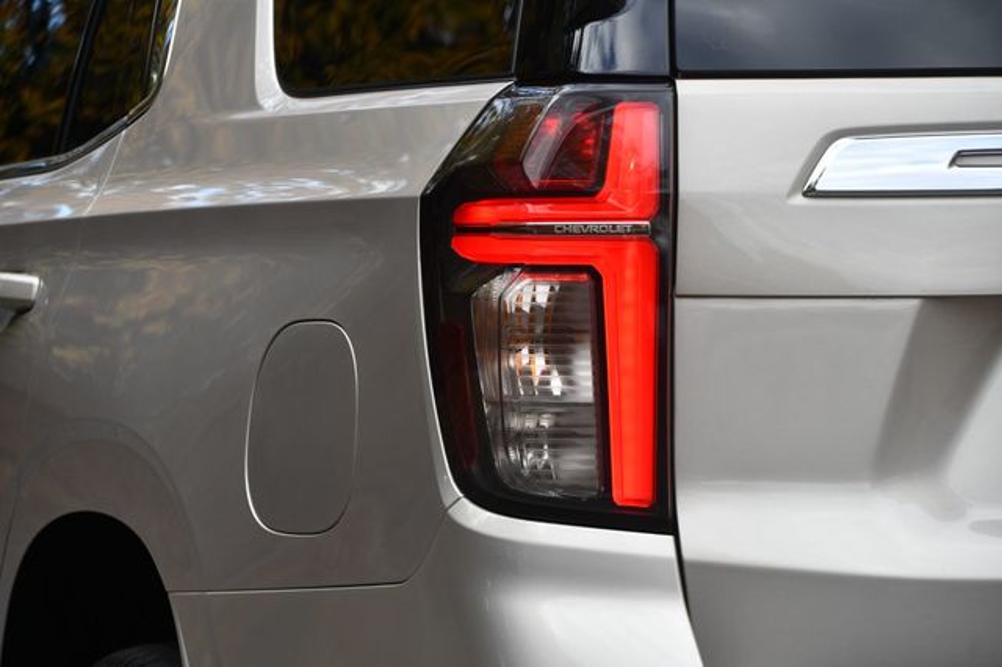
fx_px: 5007
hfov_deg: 11.4
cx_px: 501
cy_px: 334
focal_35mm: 180
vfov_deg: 7.6
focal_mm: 120
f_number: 6.3
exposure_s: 1/250
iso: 200
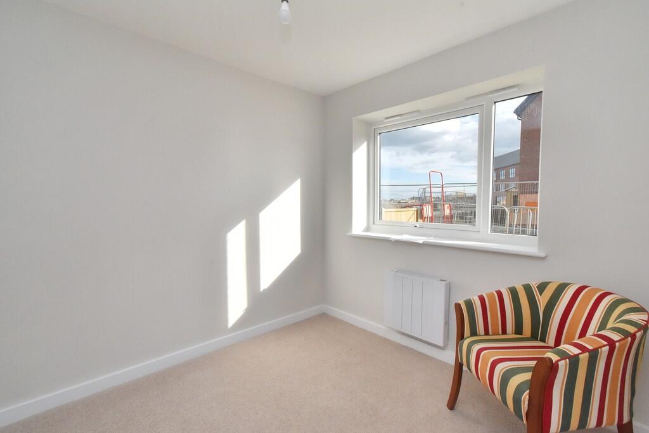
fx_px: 270
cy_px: 216
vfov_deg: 77.3
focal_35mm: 15
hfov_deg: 100.4
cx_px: 324
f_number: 20
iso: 800
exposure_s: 1/200
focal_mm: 10
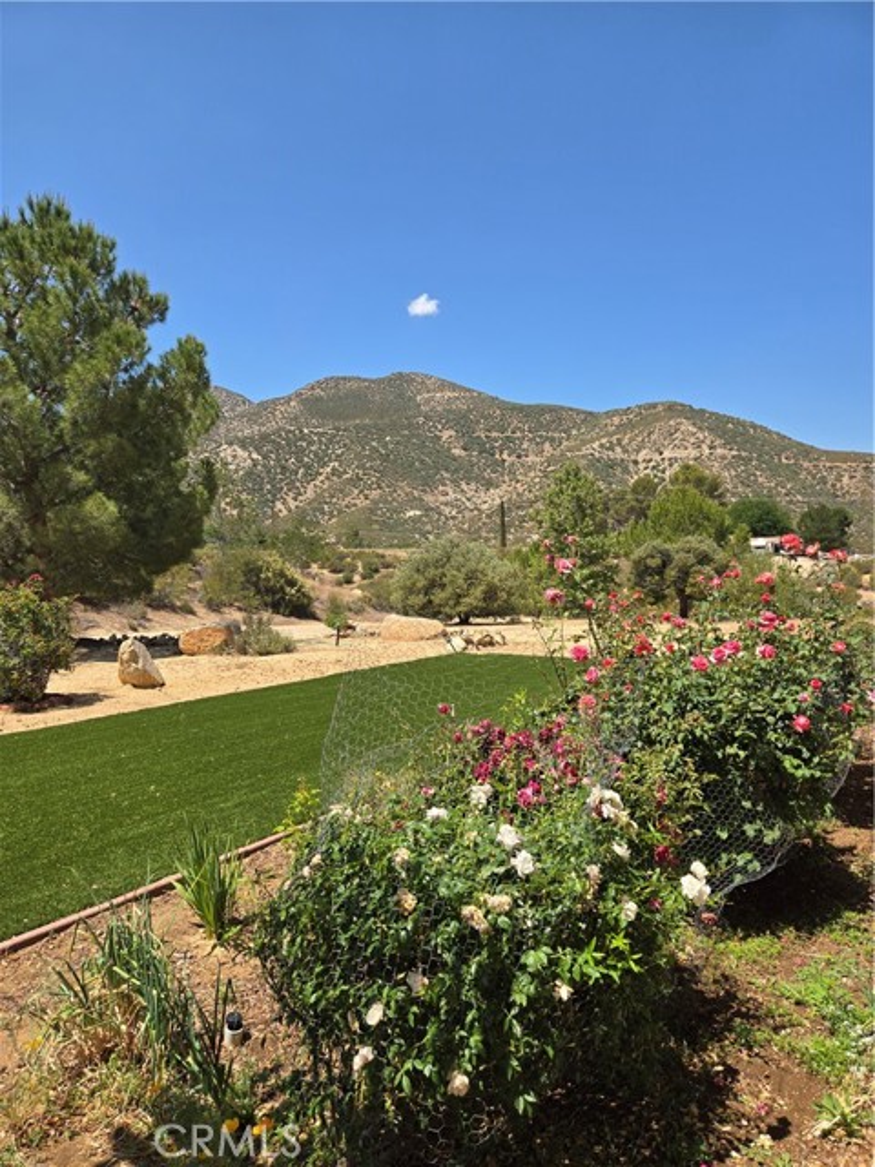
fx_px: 775
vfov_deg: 73.9
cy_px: 584
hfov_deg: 58.9
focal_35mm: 23
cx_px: 438
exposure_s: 1/1632
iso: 25
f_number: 1.8
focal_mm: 5.4
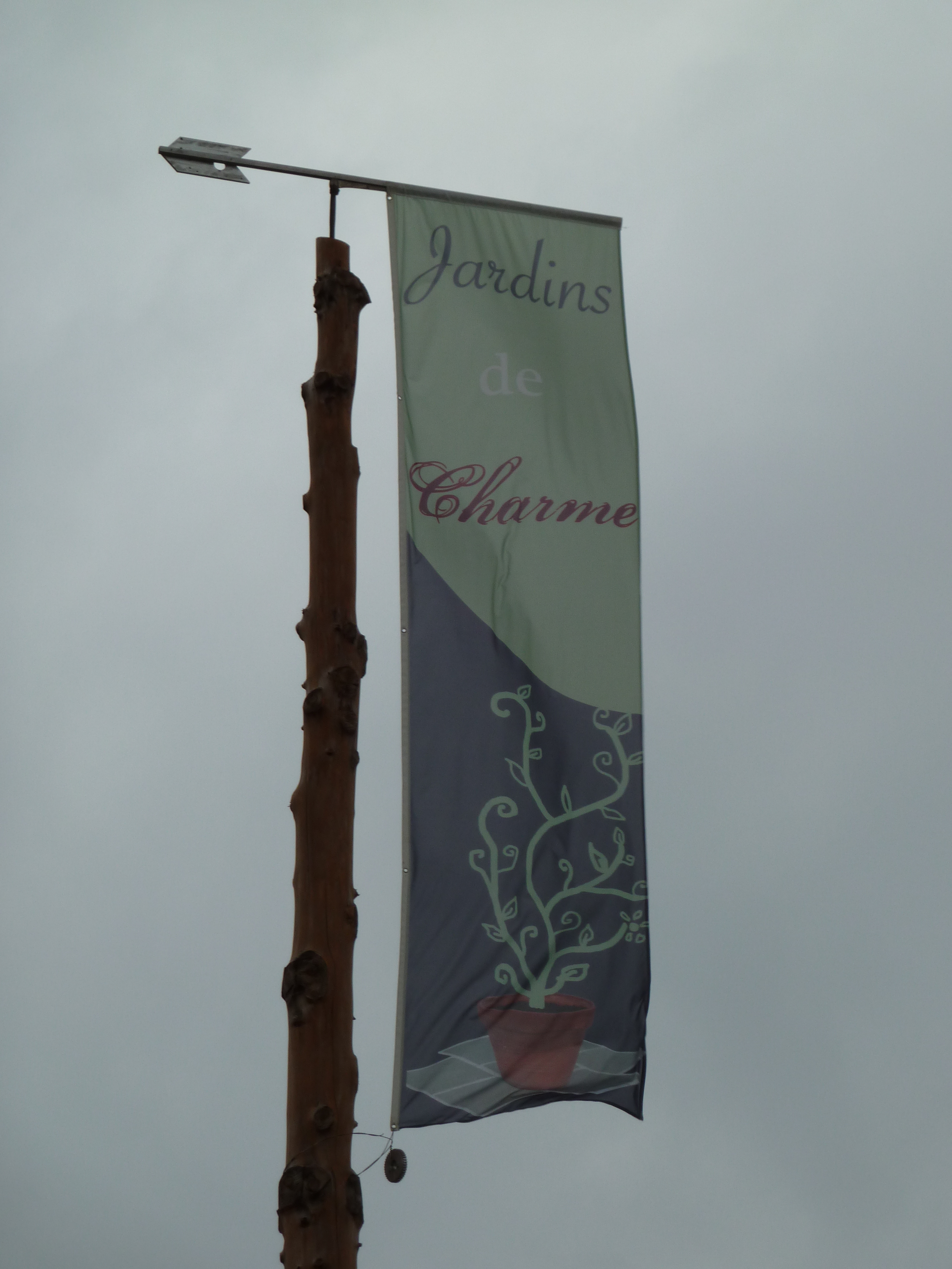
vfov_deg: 14.4
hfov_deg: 10.8
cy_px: 634
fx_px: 5024
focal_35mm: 137
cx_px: 476
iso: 80
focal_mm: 22.5
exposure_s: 1/200
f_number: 4.5
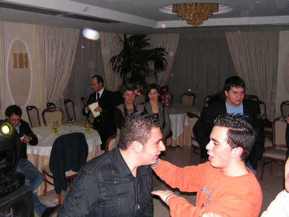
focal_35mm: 36
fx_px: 301
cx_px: 144
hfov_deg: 51.4
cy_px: 108
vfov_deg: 39.7
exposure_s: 1/40
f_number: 3.2
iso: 200
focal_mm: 6
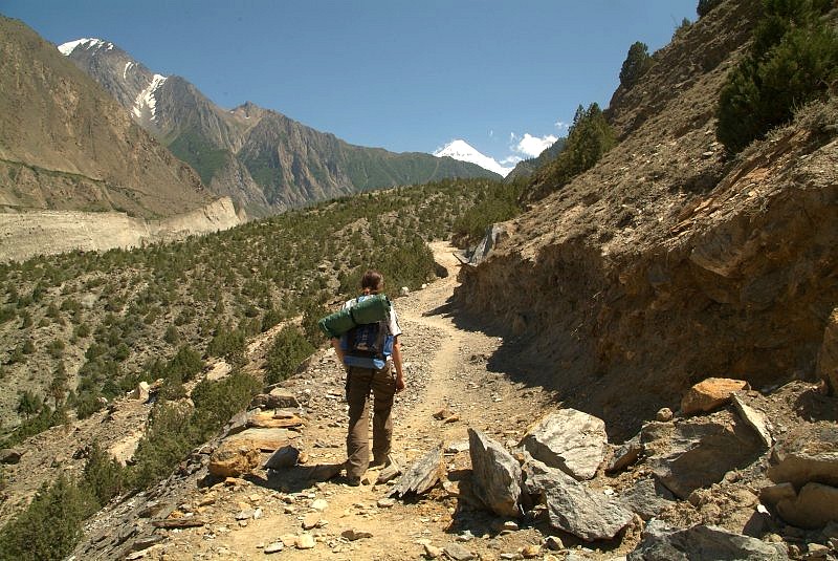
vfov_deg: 48.0
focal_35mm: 27
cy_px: 280
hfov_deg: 67.3
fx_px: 629
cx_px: 419
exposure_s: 1/350
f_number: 9.5
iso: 400
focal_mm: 18
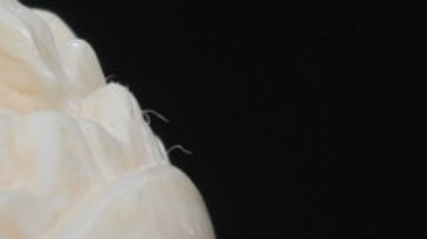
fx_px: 5205
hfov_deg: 4.6
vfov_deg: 2.6
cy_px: 322
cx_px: -579
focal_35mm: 460
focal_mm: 60
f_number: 18
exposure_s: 1/250
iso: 200
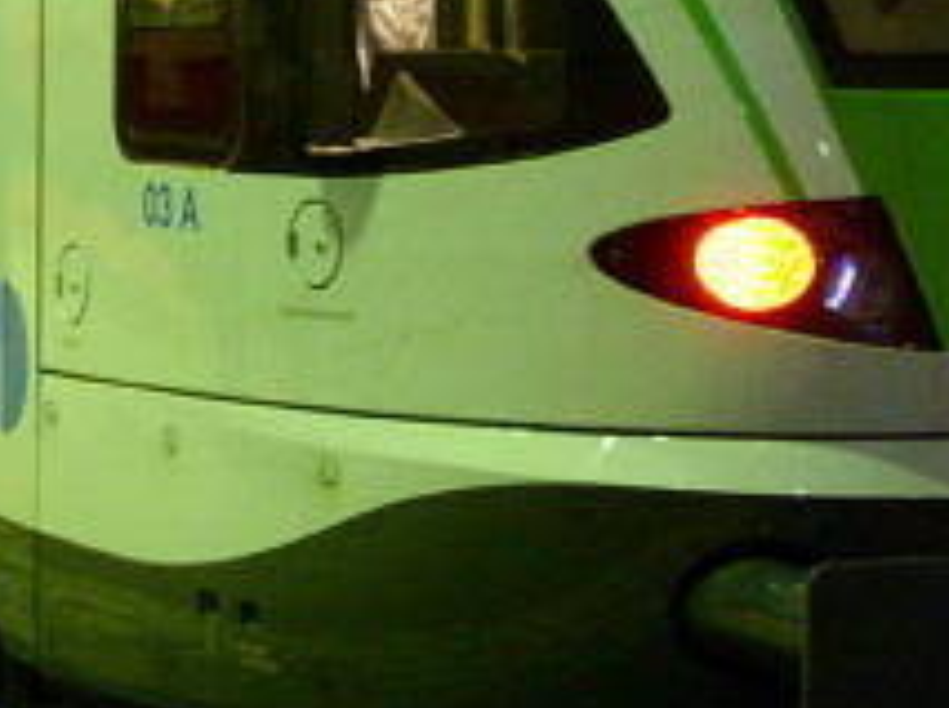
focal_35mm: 143
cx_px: 312
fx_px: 3914
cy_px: 245
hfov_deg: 13.8
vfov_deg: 10.3
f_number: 2.8
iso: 300
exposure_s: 1/3
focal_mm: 6.3
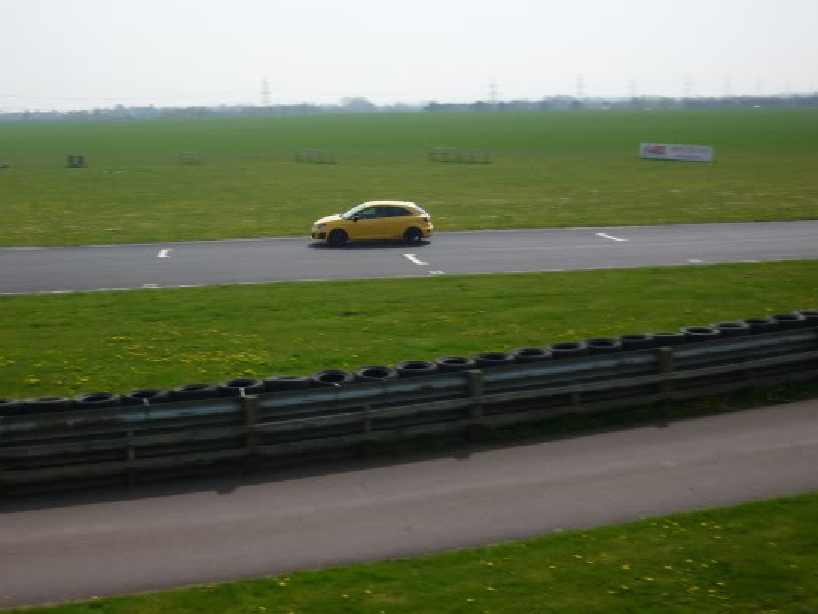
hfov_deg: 39.2
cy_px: 219
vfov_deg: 30.1
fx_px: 1135
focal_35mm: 48
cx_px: 278
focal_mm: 5.5
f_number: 8
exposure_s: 1/250
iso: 80
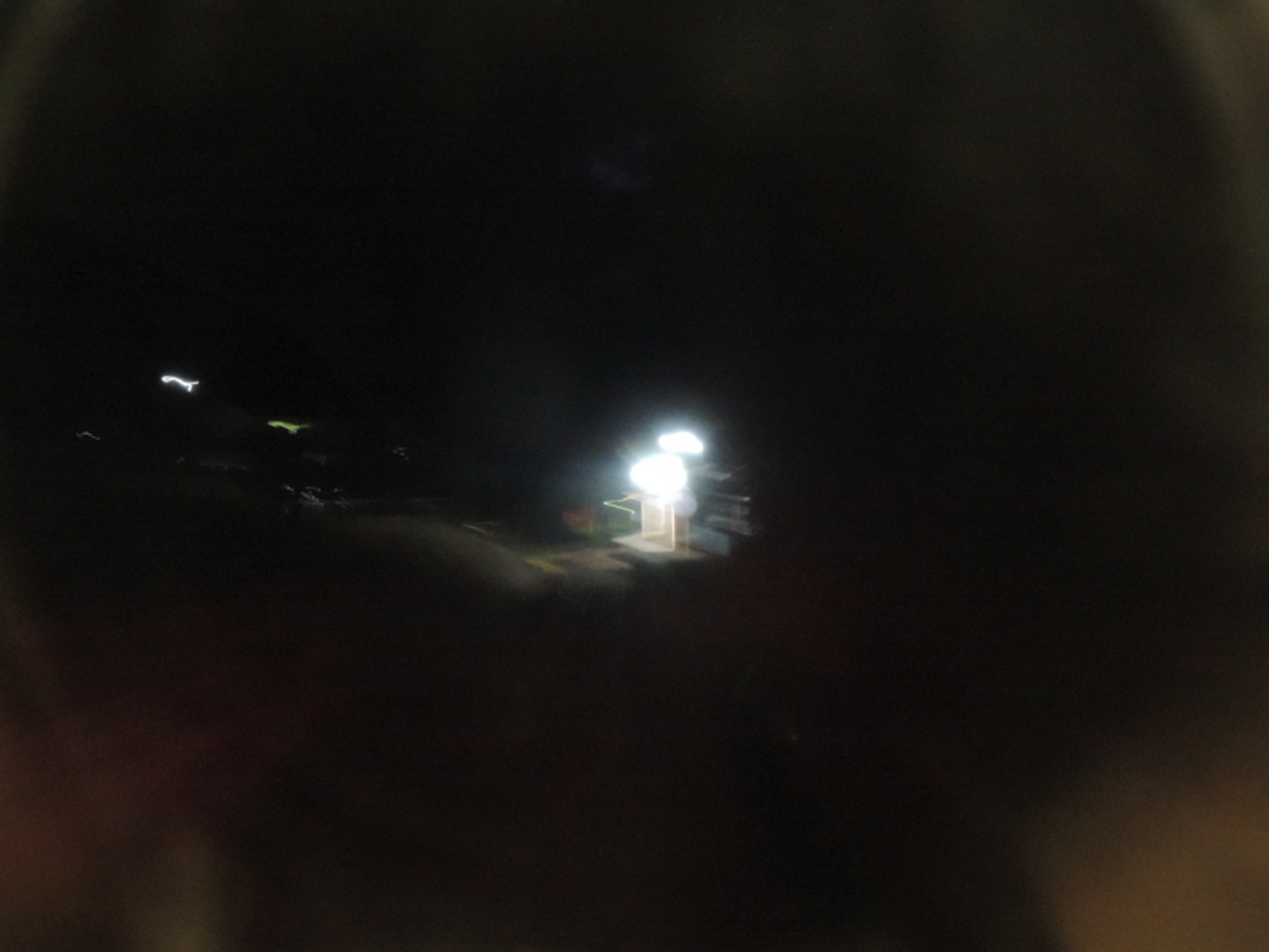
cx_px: 634
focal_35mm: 47
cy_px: 476
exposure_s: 1
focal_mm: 8.3
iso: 1600
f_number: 3.5
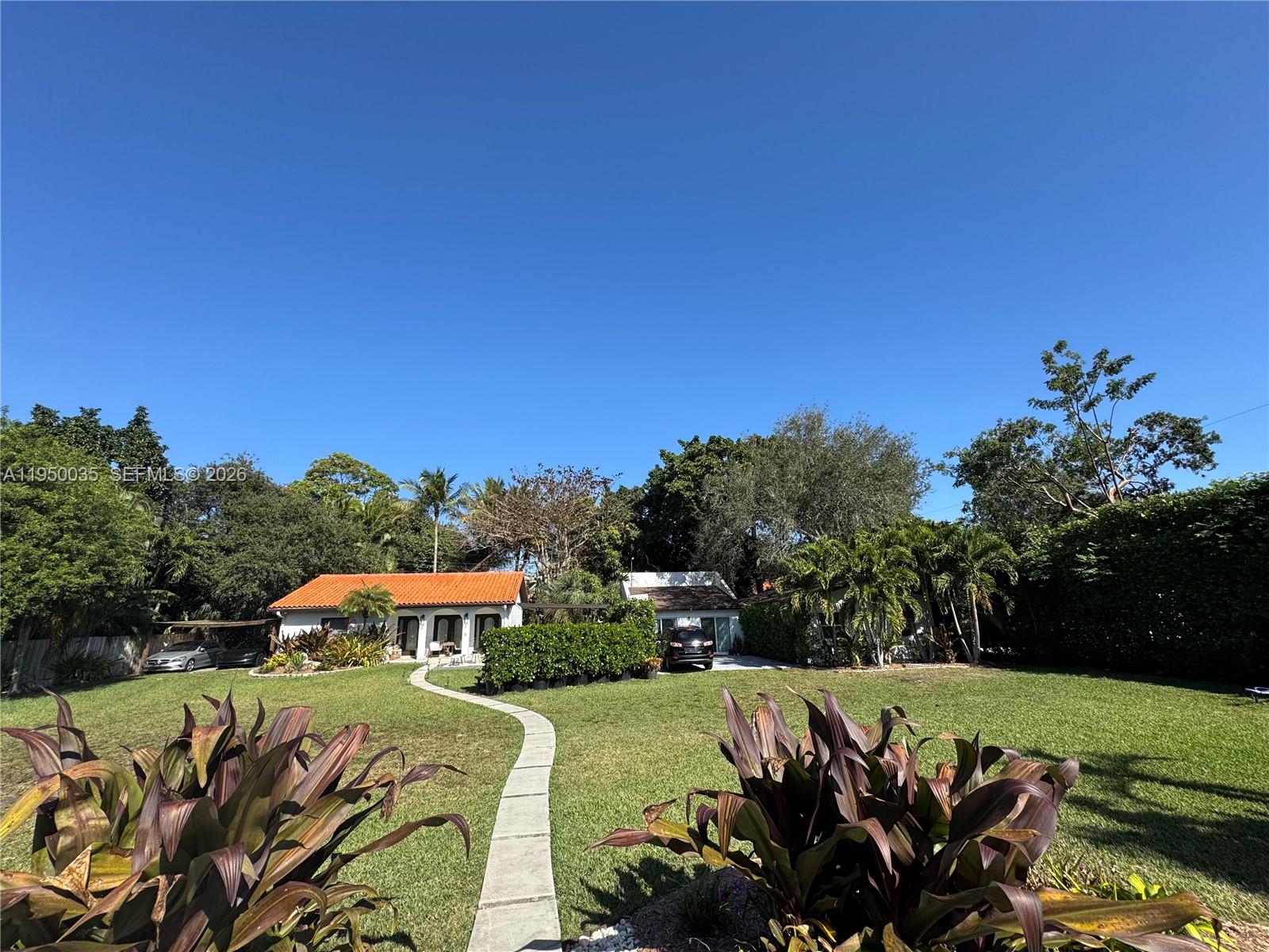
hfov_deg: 102.1
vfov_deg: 85.7
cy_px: 476
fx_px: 513
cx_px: 634
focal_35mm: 14
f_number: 2.2
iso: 40
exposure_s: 1/1323
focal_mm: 2.22
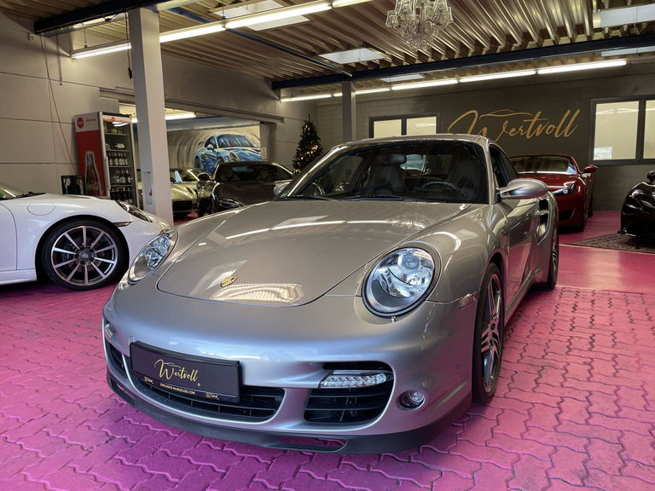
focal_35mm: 26
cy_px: 246
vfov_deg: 53.1
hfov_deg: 67.3
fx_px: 492
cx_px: 328
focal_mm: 4.2
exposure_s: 1/100
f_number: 1.6
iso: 64
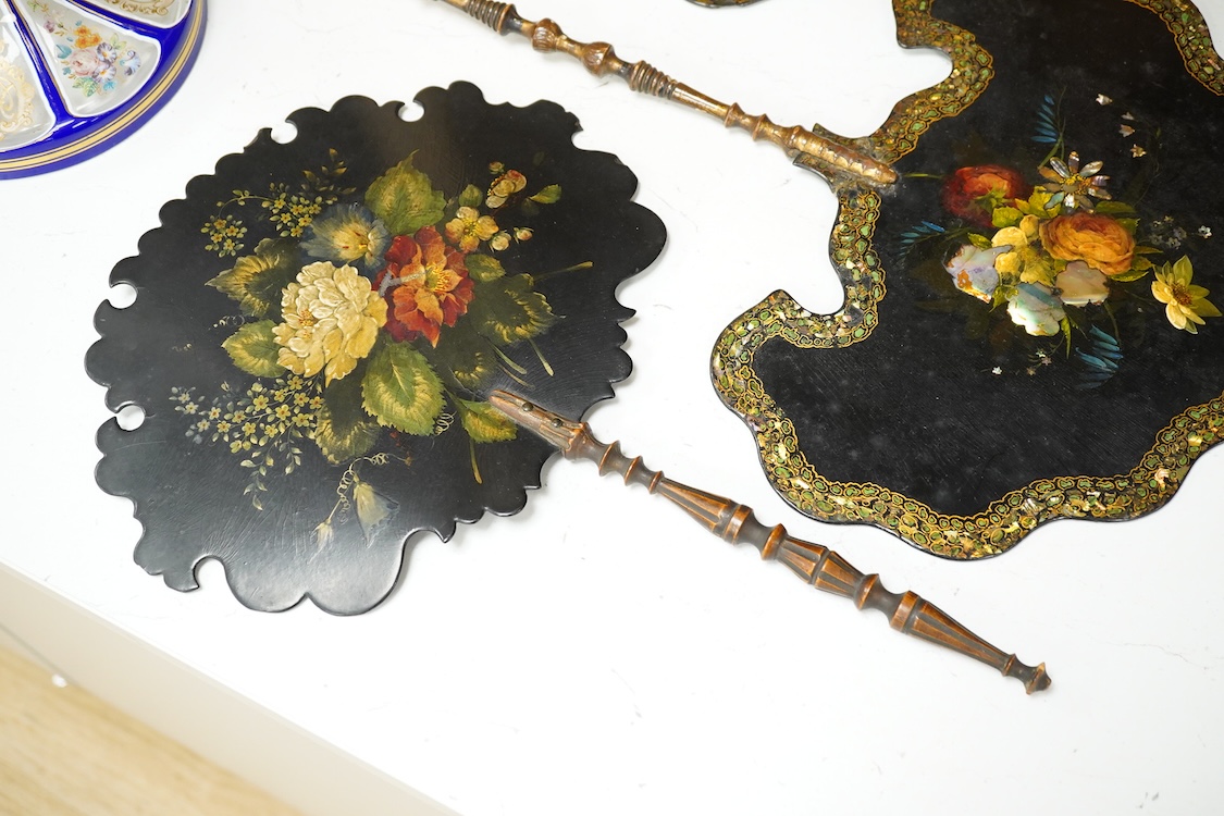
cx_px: 612
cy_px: 408
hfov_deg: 43.6
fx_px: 1530
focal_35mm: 45
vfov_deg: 29.9
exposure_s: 1/125
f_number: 7.1
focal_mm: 30
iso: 2500
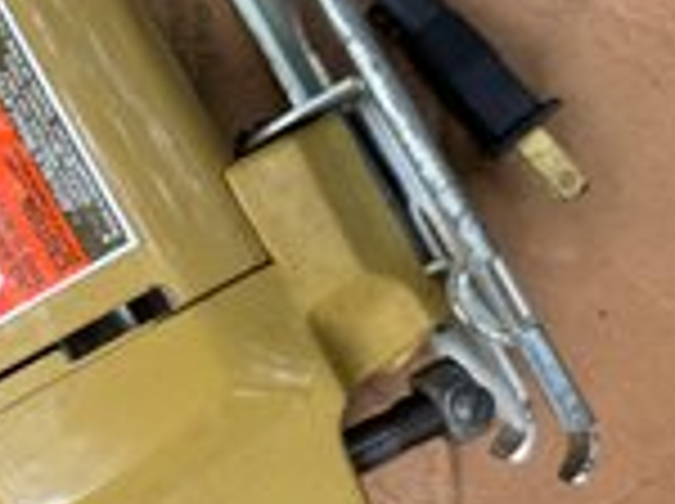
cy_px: 349
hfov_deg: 32.7
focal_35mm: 55
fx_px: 1071
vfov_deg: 26.3
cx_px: 34
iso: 80
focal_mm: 6.76
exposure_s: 1/394
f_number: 1.78
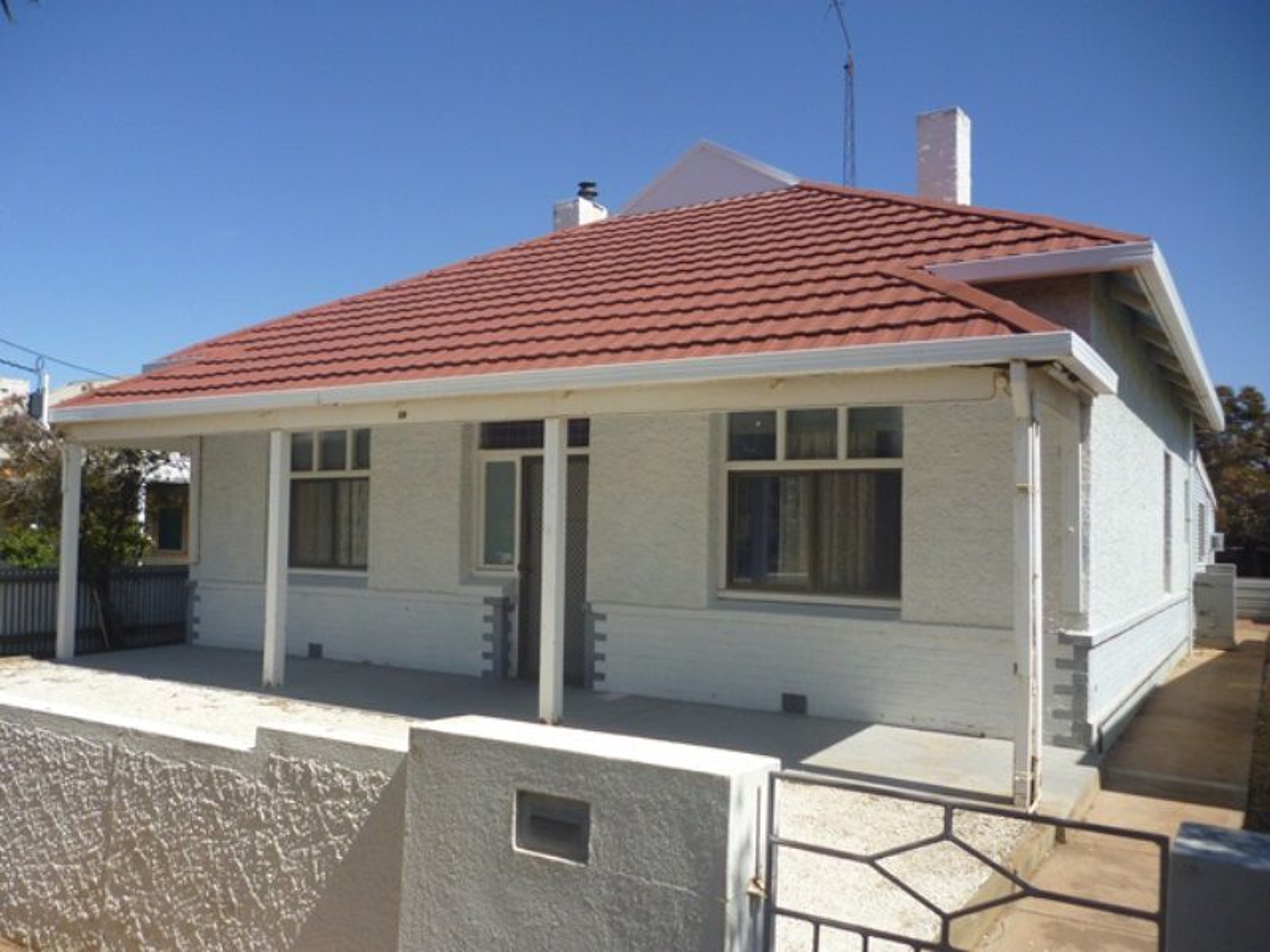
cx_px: 635
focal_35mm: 28
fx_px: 1027
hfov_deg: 63.4
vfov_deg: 49.7
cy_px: 476
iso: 100
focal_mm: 5
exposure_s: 1/125
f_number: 9
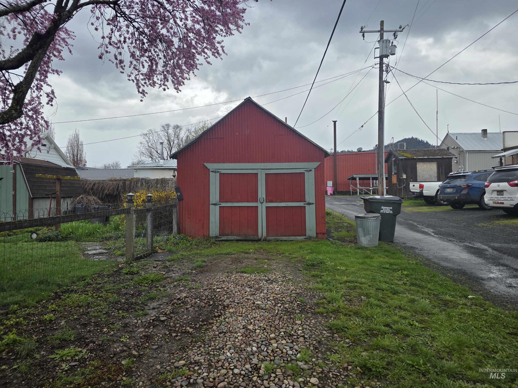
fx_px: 344
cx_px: 259
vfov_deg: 58.9
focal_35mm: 23
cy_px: 194
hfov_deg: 73.9
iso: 80
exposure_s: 1/4650
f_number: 1.7
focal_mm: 6.3
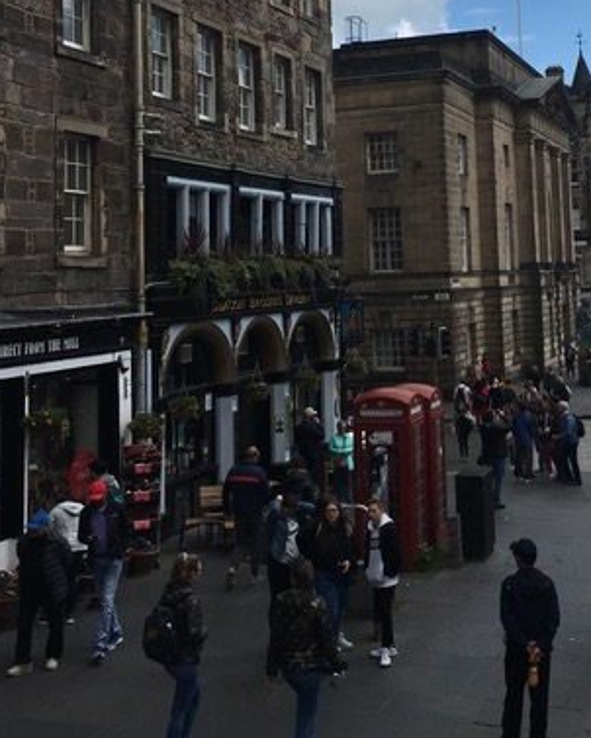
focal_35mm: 48
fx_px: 1049
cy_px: 176
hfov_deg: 31.0
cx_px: 427
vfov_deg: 37.7
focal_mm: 4.15
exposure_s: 1/2262
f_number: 2.2
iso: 25
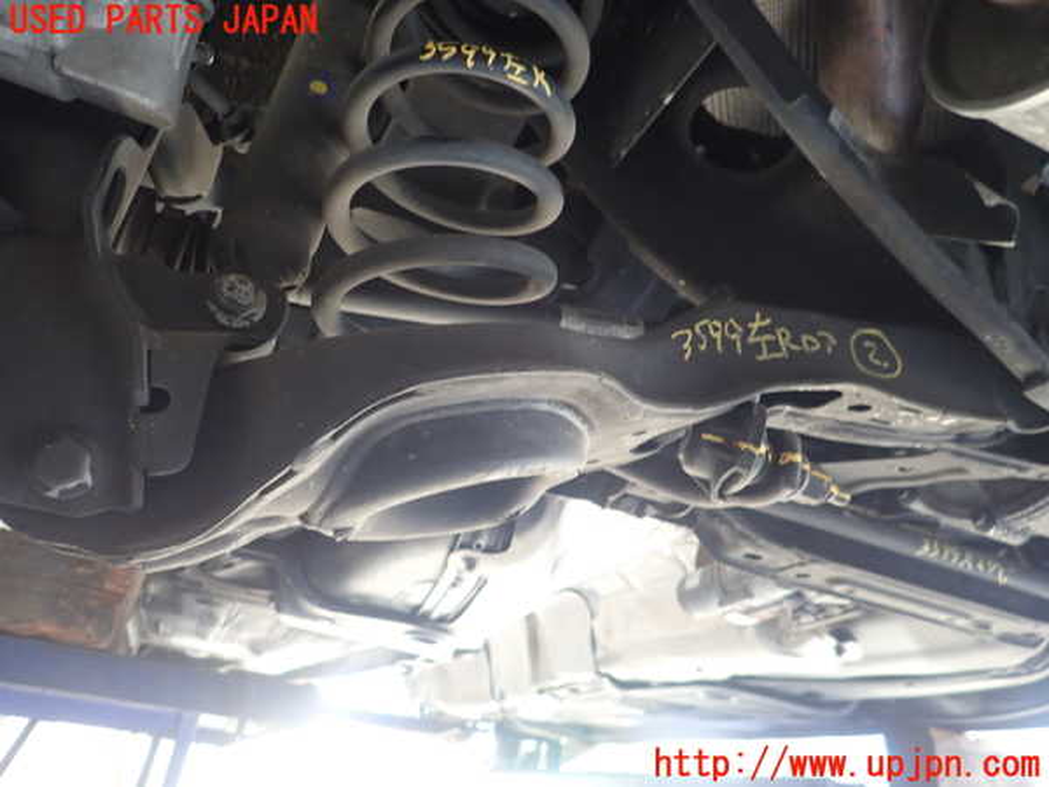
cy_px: 394
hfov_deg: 69.4
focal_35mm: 25
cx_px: 524
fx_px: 758
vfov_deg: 54.9
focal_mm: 4.5
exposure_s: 1/30
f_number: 2
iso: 250
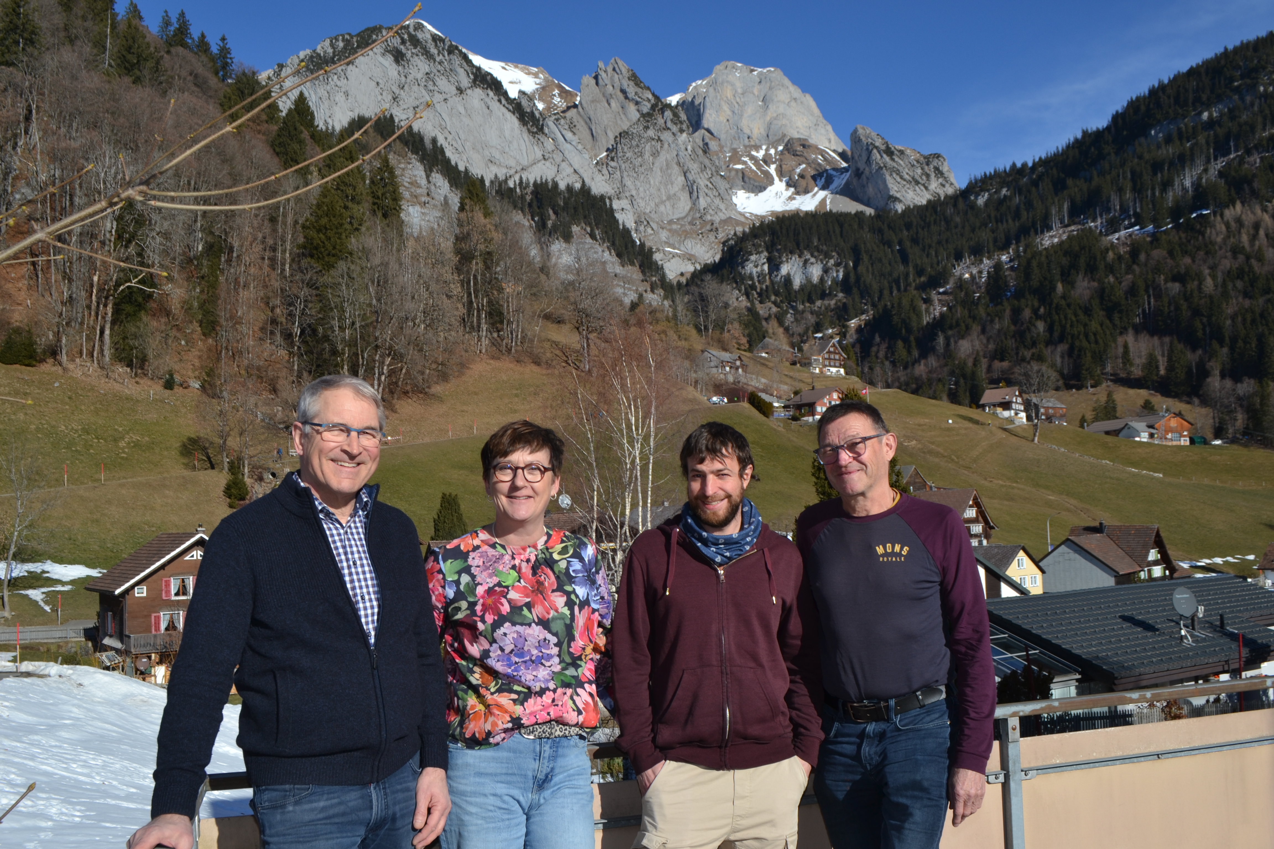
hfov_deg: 61.9
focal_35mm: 30
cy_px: 424
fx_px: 1062
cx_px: 637
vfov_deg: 43.6
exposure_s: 1/200
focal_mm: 20
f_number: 10
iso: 100
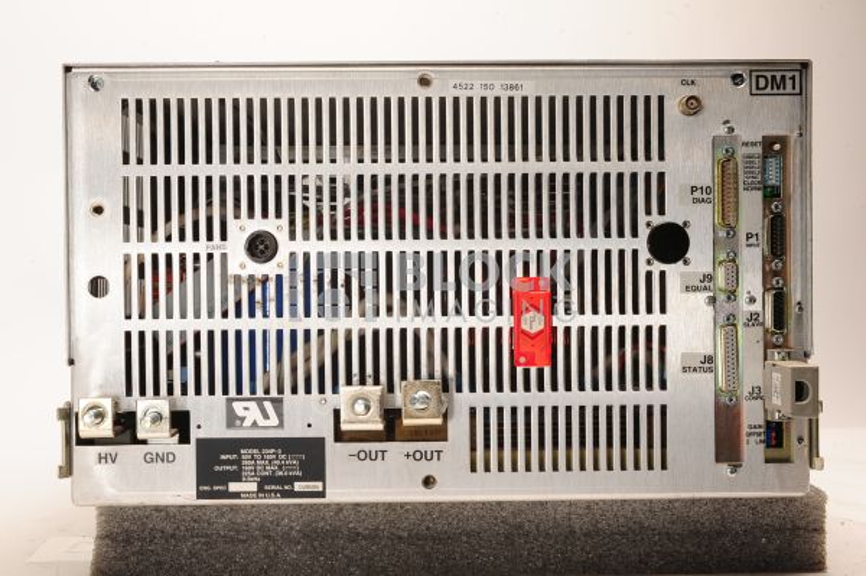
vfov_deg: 26.9
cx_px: 433
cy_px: 288
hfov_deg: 39.6
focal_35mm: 50
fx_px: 1202
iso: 320
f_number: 14
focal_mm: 50
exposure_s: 1/160
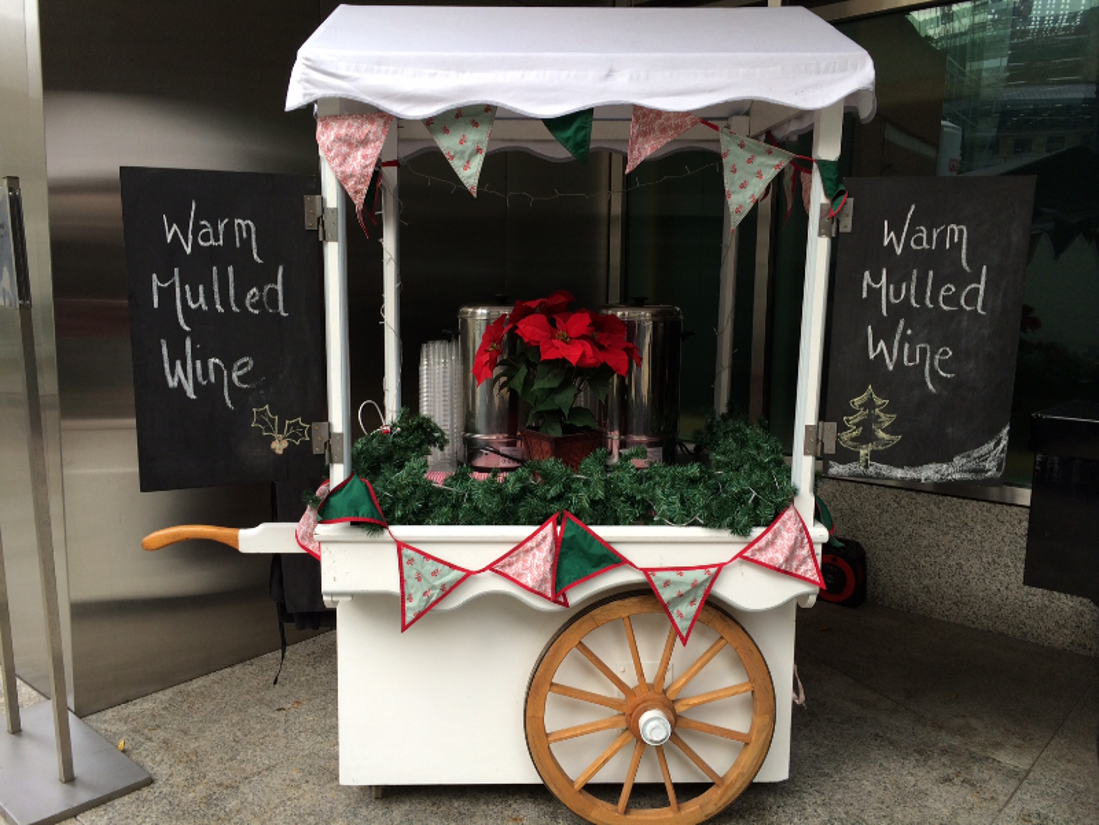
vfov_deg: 46.8
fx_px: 952
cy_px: 412
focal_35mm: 30
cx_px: 550
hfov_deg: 60.0
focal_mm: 4.12
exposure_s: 1/120
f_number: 2.2
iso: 40
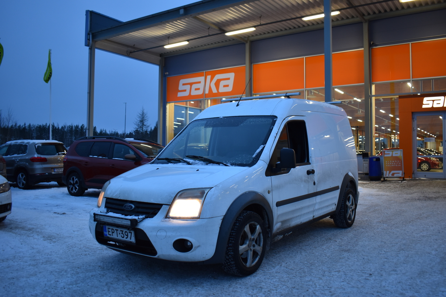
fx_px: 390
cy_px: 148
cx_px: 223
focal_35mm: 32
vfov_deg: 41.7
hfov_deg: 59.5
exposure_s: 1/60
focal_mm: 21
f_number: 4
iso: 450
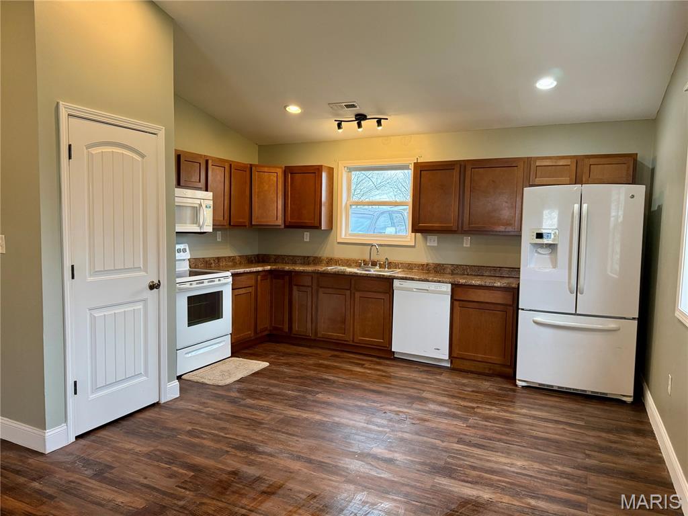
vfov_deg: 56.8
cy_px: 258
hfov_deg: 71.6
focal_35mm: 24
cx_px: 344
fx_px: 477
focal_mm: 6.76
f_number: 1.78
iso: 320
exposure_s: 1/120
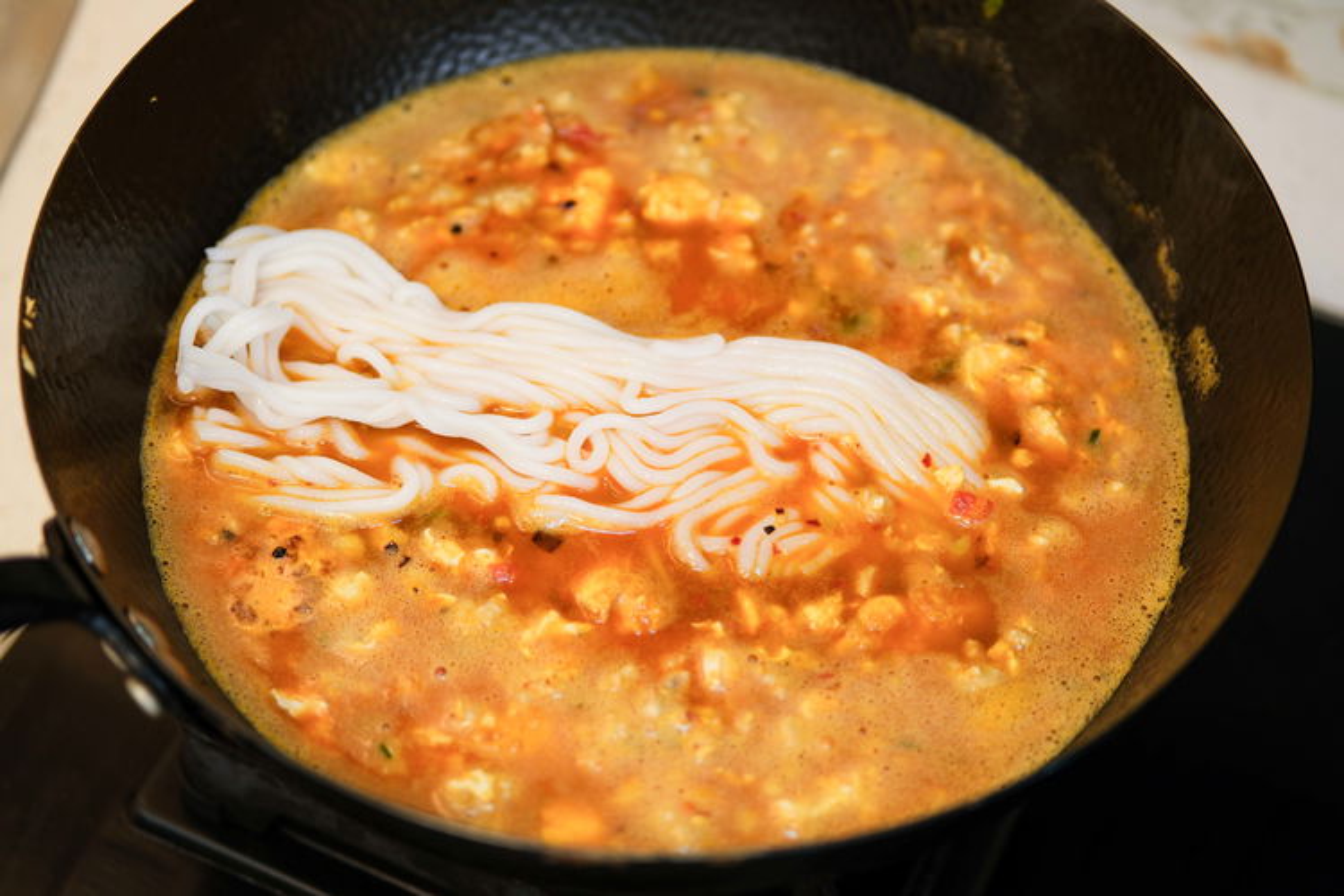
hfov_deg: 27.0
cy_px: 448
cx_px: 672
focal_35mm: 75
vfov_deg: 18.2
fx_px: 2800
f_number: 2
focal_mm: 50
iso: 160
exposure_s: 1/75
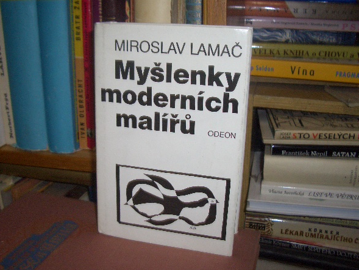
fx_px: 394
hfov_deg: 49.0
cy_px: 134
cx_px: 177
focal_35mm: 38
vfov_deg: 37.7
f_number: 2.6
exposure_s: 1/60
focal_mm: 5.8
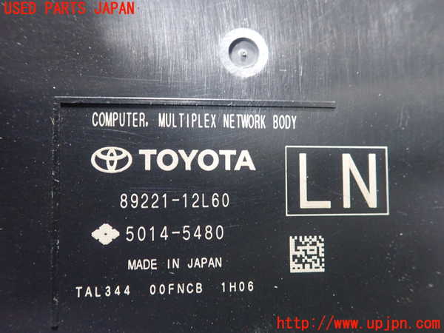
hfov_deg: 60.0
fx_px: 385
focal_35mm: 30
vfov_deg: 46.8
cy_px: 166
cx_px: 222
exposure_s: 1/30
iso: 800
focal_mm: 5.5
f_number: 2.3
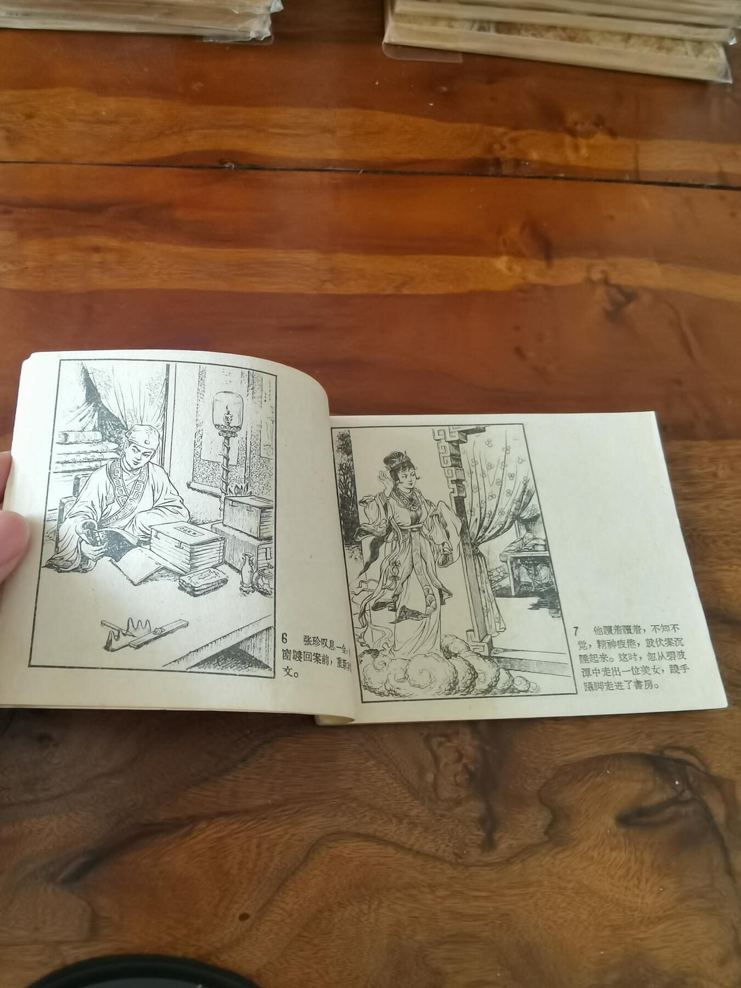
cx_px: 370
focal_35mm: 27
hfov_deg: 51.4
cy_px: 494
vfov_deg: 65.3
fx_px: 771
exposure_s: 1/25
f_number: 2.2
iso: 400
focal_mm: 2.26
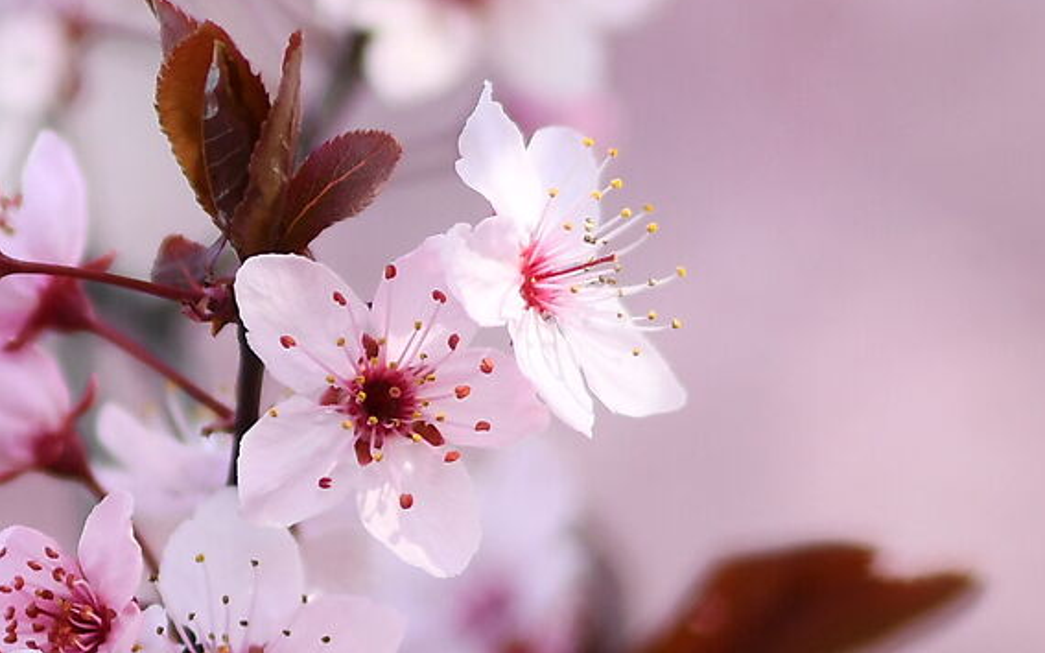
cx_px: -769
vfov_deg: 2.4
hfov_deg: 3.8
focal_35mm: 548
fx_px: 15602
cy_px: 594
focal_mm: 85
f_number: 1.8
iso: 160
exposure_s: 1/1250
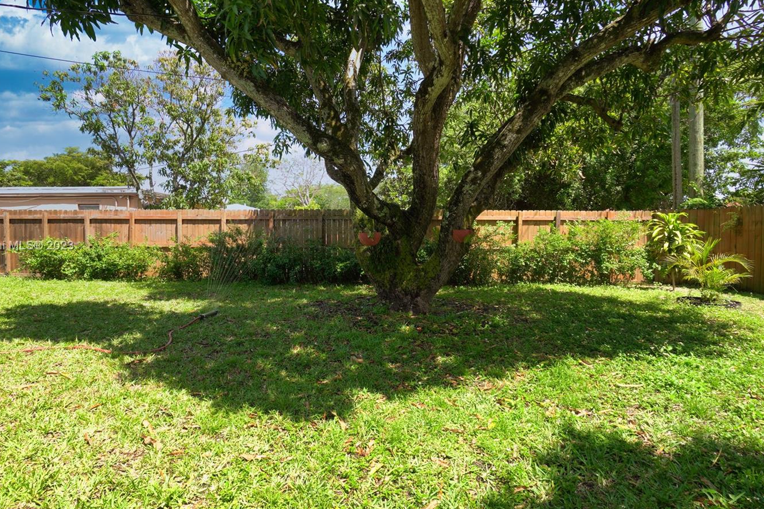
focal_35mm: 18
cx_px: 349
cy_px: 246
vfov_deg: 67.3
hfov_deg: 89.8
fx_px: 382
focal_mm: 10
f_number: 10
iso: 125
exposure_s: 1/80
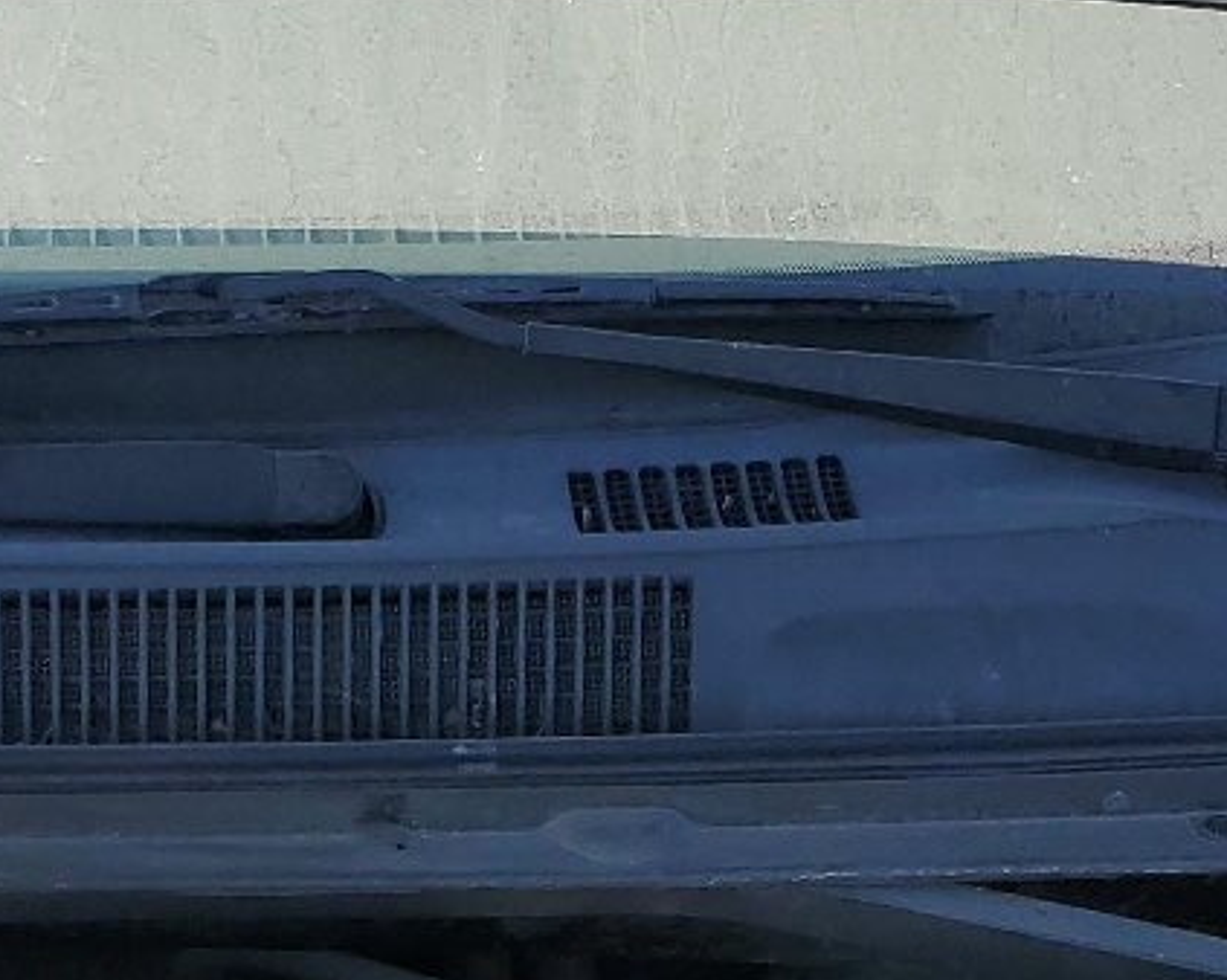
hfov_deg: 19.7
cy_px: 1493
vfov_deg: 14.8
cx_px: 165
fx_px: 3485
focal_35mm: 96
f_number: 1.5
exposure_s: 1/1429
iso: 50
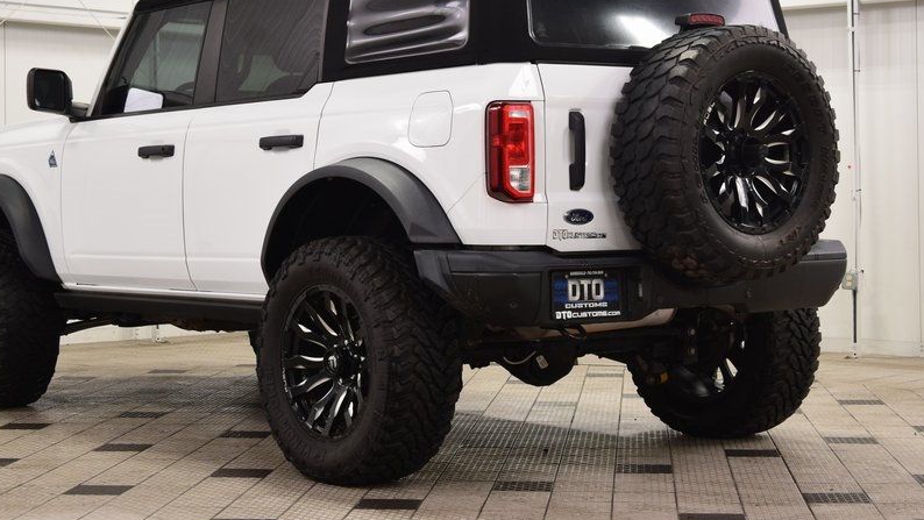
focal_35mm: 77
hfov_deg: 27.5
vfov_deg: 15.7
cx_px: 400
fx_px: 1887
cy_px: 204
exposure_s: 1/30
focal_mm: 38
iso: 720
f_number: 7.1
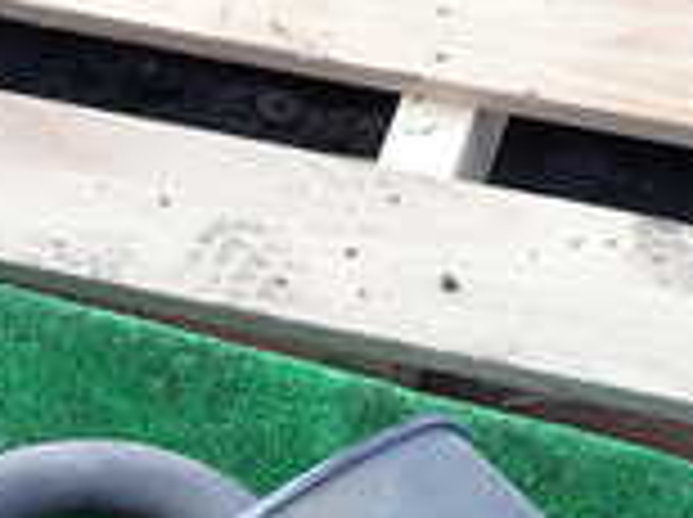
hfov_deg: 16.9
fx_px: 2339
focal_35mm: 117
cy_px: 824
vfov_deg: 11.9
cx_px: 382
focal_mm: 5.4
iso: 100
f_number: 3.2
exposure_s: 1/125
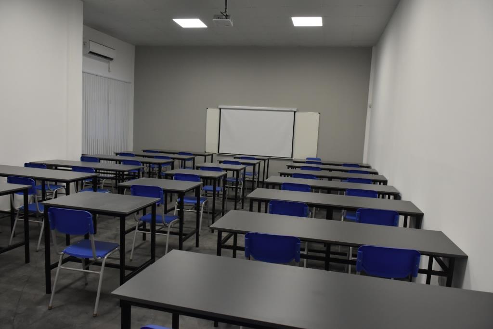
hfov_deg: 67.4
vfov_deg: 47.9
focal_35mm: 27
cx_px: 246
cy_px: 164
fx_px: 370
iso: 1600
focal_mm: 18
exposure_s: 1/100
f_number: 5
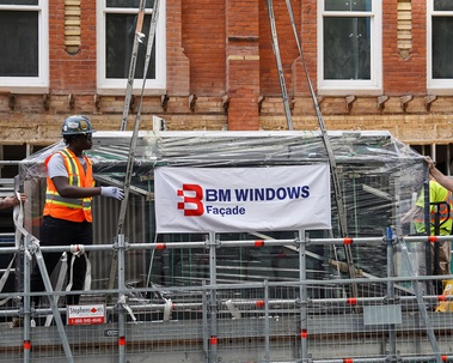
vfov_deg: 18.3
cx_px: 215
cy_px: 142
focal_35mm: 84
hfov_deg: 22.7
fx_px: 1126
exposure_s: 1/160
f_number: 4
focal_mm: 53
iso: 125
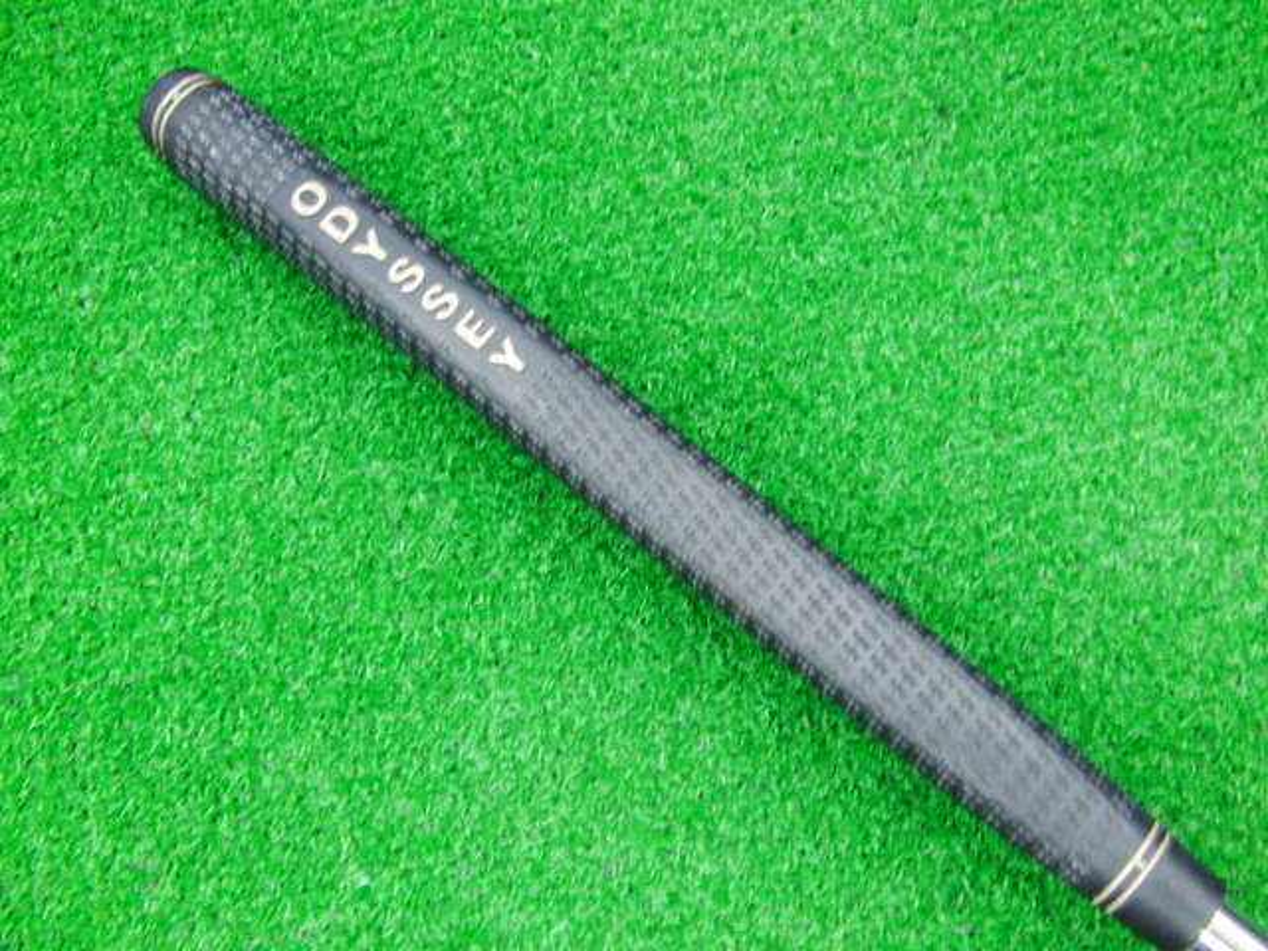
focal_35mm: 37
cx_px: 634
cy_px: 476
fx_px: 1355
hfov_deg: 50.1
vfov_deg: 38.7
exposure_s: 1/15
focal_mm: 6.42
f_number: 3.6
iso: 400
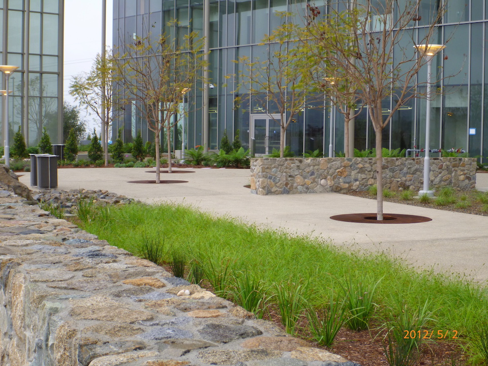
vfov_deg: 23.3
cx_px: 242
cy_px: 185
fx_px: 888
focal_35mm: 63
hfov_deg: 30.7
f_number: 5.2
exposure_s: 1/80
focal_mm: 11
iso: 160
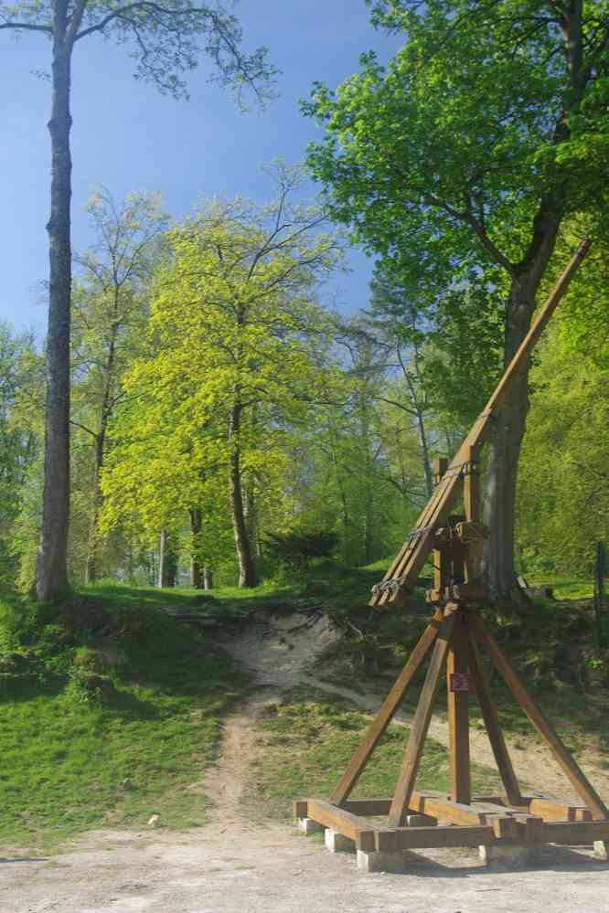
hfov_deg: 31.9
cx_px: 304
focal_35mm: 42
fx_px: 1066
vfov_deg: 46.4
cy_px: 456
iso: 200
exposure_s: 1/60
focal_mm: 28
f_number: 9
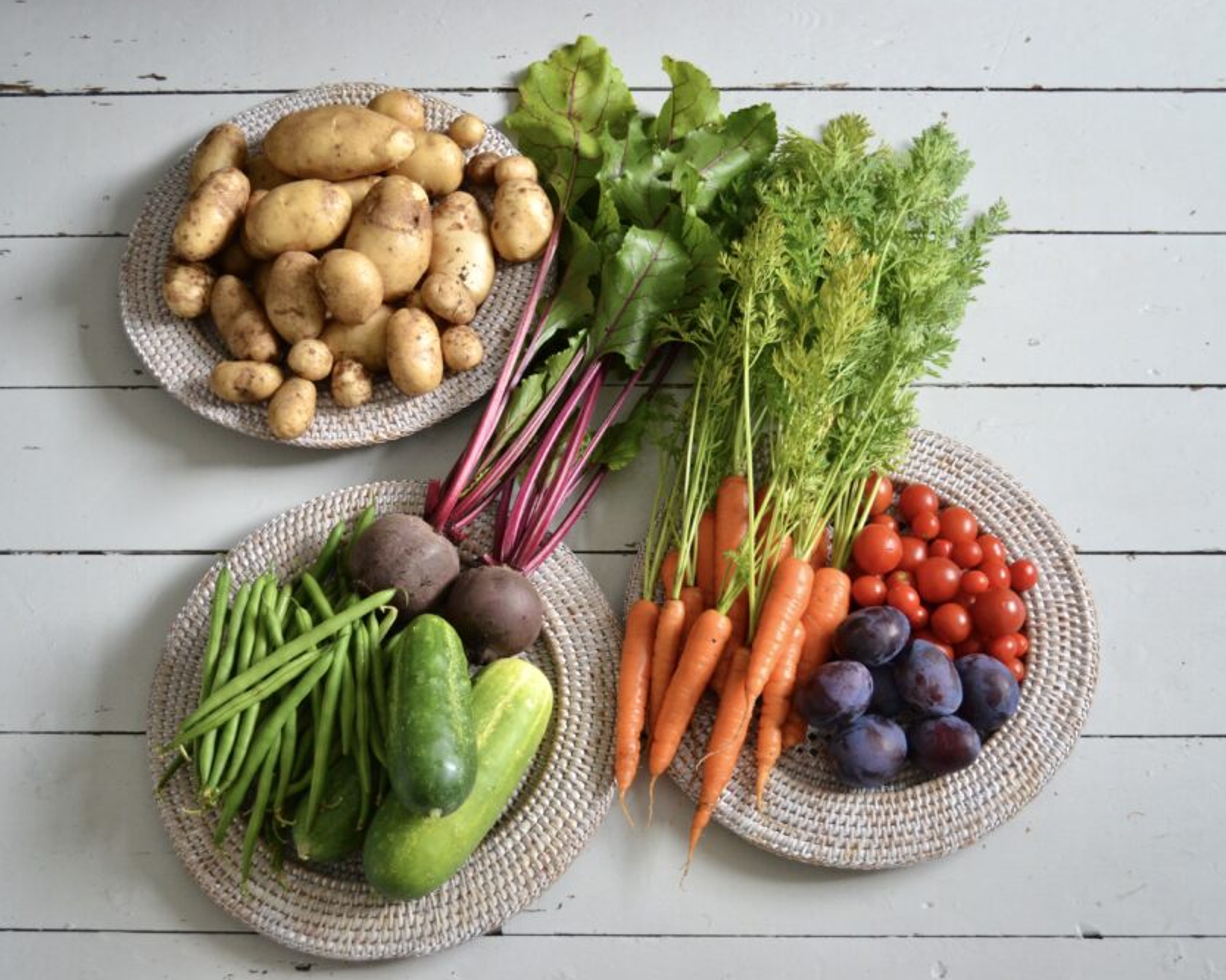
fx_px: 1632
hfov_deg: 41.2
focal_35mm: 45
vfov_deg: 33.4
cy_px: 482
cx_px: 599
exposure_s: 1/60
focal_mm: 26
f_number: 4.2
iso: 720
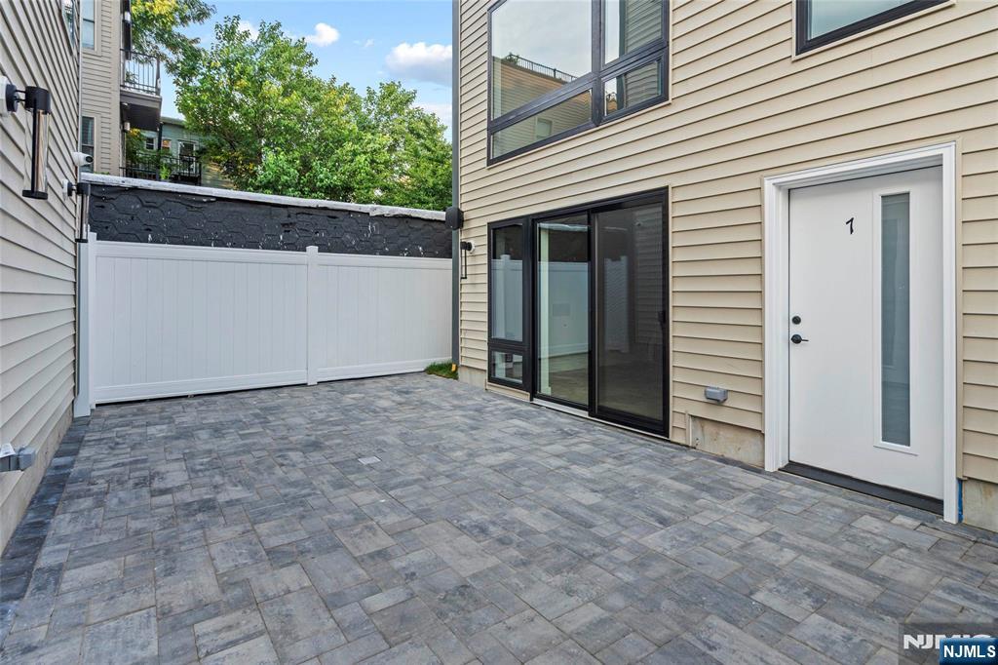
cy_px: 332
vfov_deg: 70.4
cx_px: 499
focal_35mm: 17
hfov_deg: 93.3
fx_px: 471
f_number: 8
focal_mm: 17
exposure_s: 1/25
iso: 160
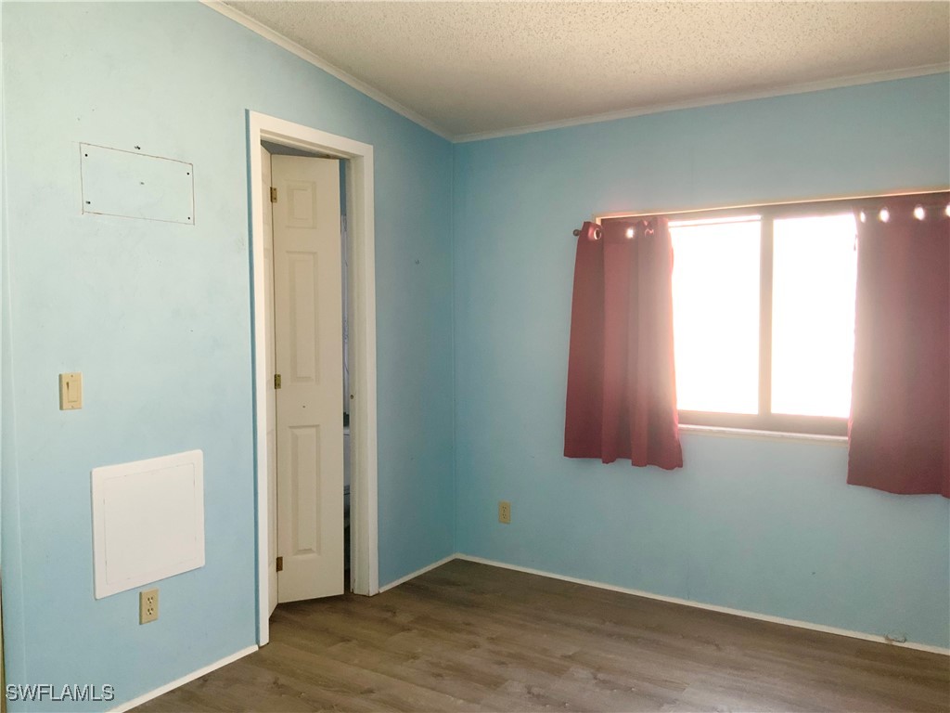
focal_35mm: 29
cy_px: 356
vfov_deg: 48.2
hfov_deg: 61.7
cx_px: 475
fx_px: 796
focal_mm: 3
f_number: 1.8
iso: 125
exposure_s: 1/60
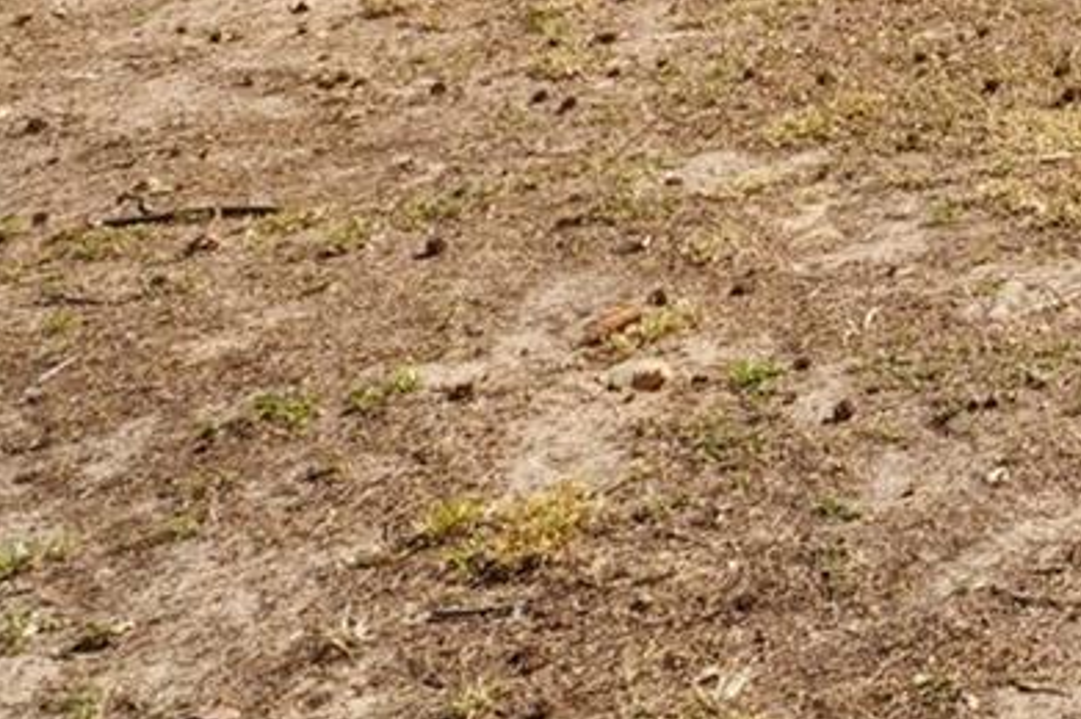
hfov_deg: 18.8
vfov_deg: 13.8
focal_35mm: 86
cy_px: -655
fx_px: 2580
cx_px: 1899
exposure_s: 1/30
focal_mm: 21
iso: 100
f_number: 20
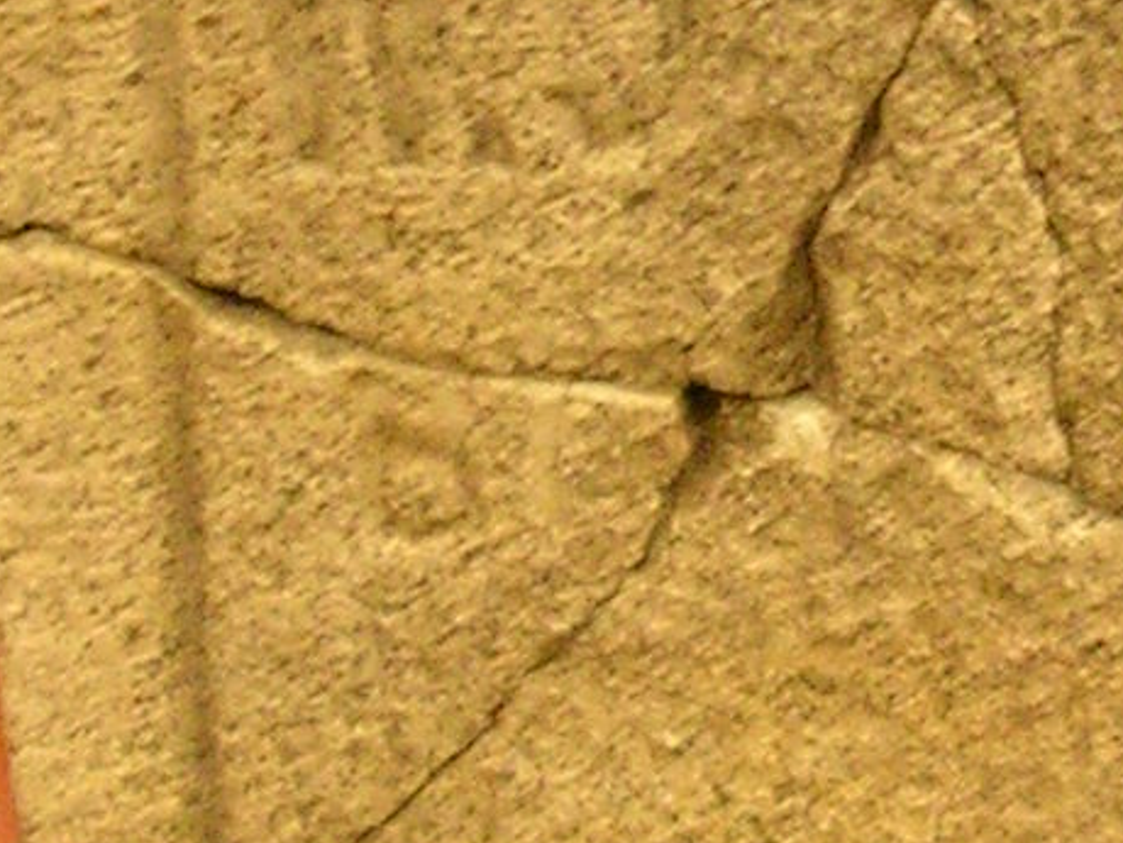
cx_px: 1101
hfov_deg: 11.6
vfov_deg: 8.8
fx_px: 5483
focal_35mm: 169
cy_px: 325
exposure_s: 1/5.6
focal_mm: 5.8
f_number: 2.8
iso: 168
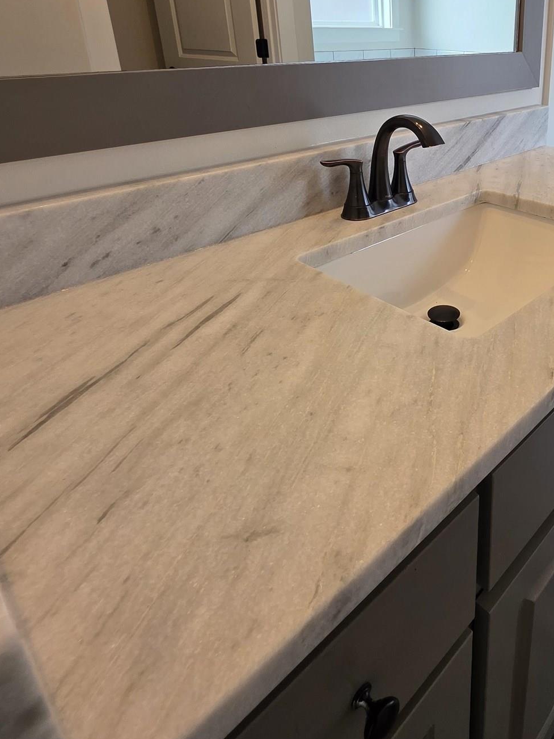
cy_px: 229
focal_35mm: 23
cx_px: 459
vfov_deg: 71.1
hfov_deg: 54.0
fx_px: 491
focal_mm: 2.2
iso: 125
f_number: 1.9
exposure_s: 1/120
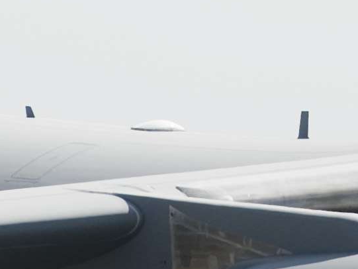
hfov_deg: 0.9
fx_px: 23440
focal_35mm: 2266
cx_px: 380
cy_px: -66
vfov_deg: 0.7
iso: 200
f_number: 5.6
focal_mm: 300
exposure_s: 1/1250
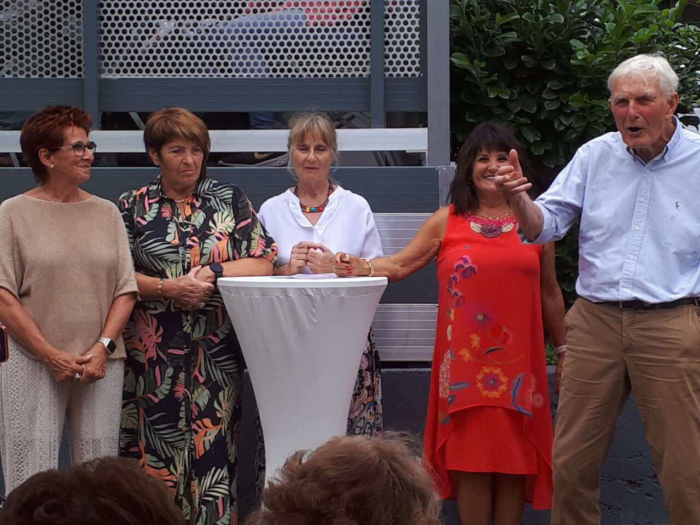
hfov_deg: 65.3
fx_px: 546
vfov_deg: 51.4
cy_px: 262
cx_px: 350
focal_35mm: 27
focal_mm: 3.6
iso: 40
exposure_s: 1/328
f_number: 1.9
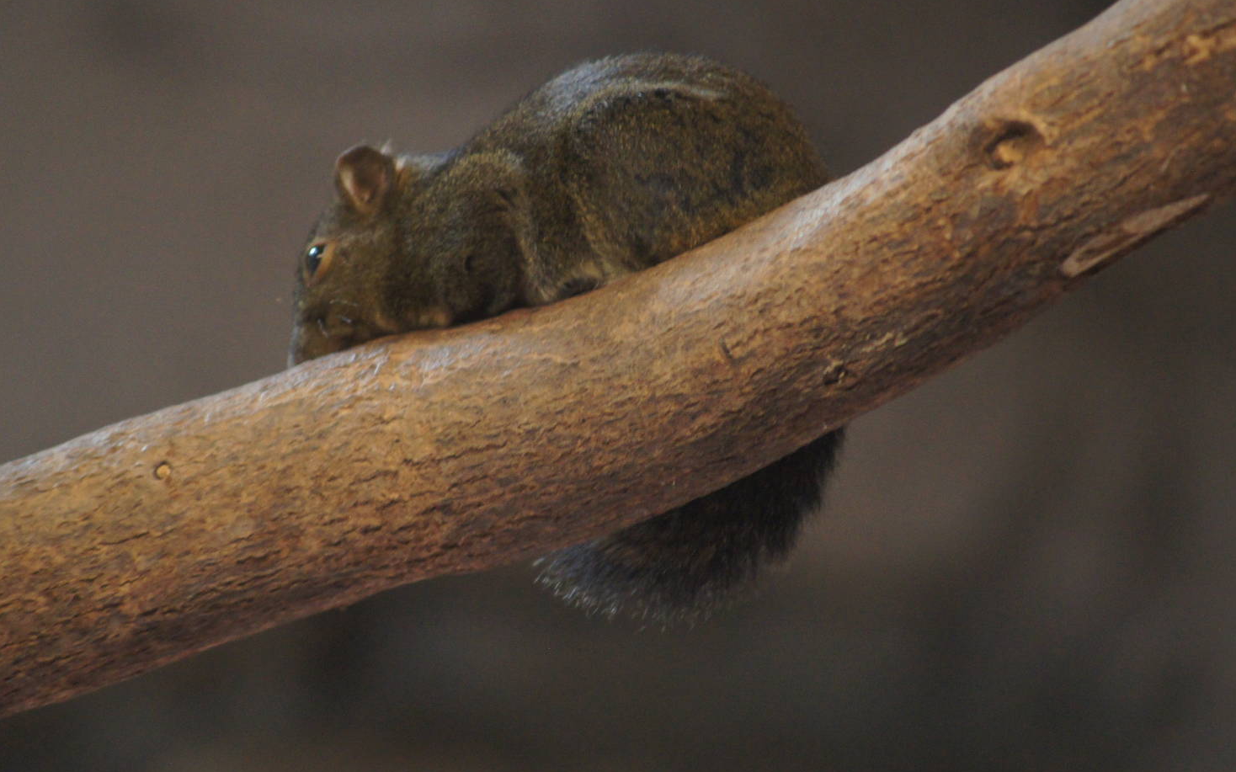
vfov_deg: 3.9
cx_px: 591
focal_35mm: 333
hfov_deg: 6.3
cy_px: 335
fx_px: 11215
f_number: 5.6
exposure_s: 1/20
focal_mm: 200
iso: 1600
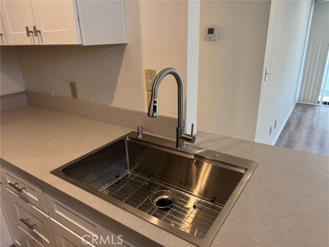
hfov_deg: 71.6
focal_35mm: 24
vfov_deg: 56.8
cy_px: 124
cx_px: 164
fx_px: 228
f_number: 1.78
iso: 160
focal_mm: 6.76
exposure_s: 1/120
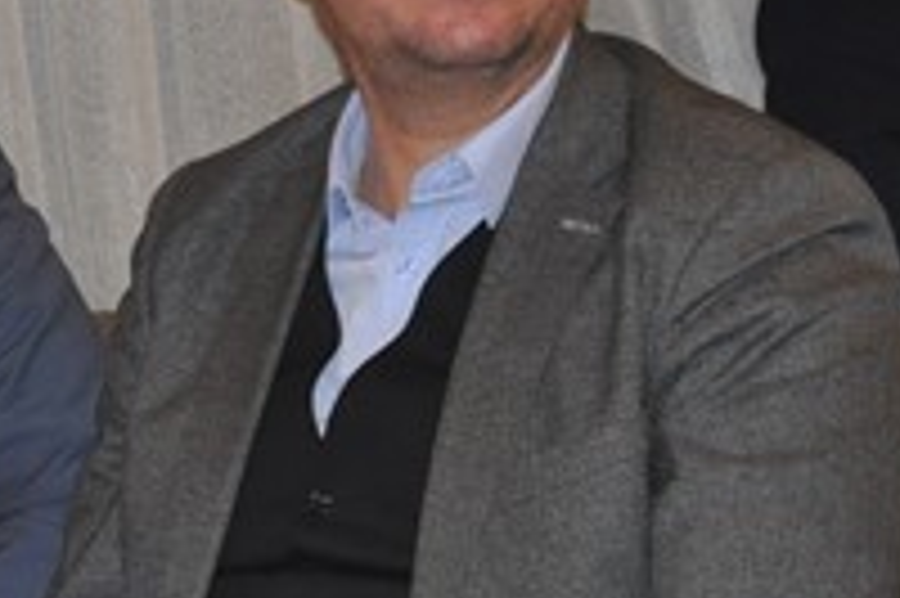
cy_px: 346
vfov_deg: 5.4
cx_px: 396
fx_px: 6320
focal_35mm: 253
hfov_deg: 8.1
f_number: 5
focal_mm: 52
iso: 1250
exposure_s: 1/60
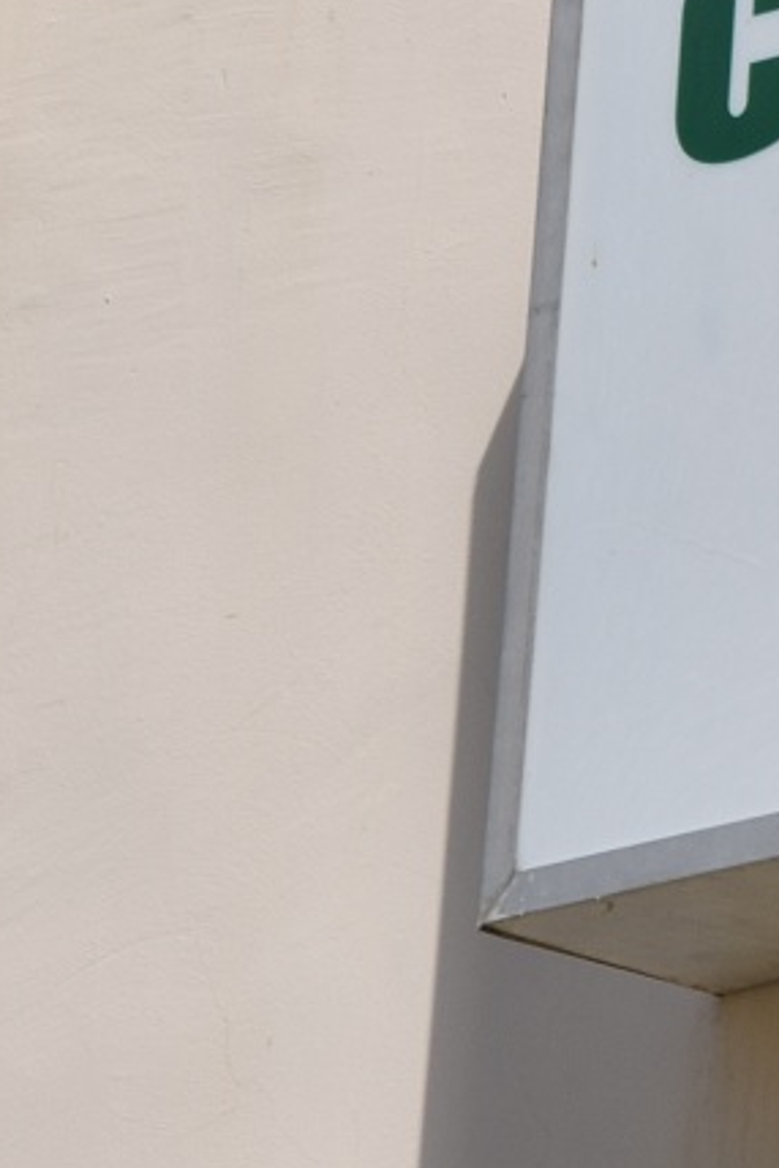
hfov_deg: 2.6
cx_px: 2258
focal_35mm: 524
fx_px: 17018
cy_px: -208
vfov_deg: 3.9
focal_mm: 75
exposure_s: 1/100
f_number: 13
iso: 100
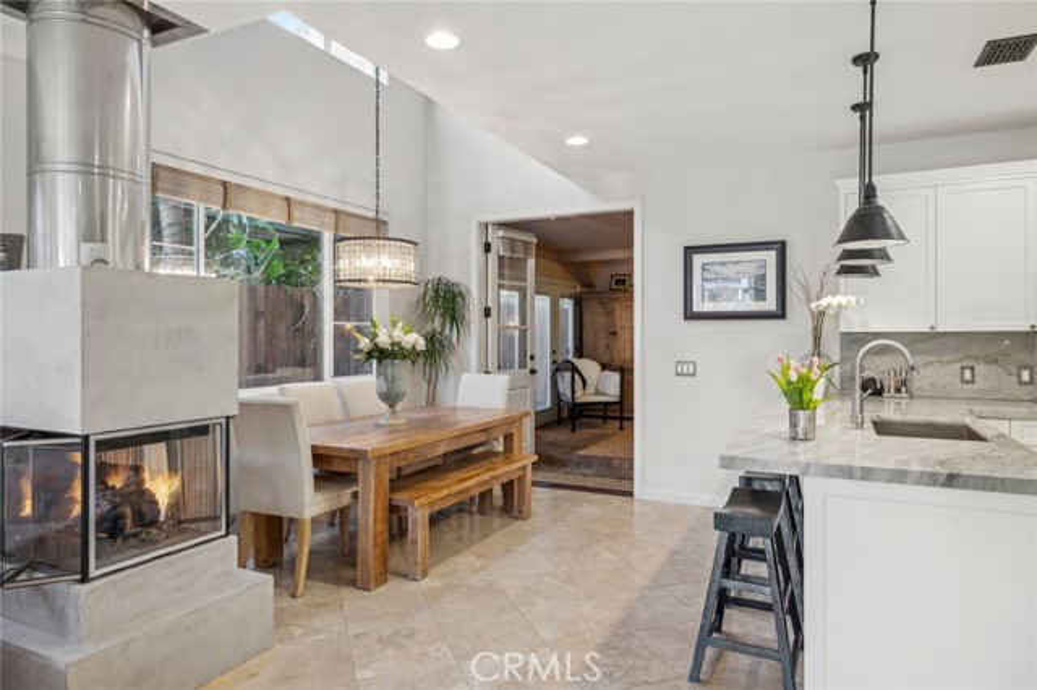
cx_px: 518
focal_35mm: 22
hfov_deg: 78.6
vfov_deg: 57.2
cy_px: 345
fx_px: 633
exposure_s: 1/5
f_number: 9
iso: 200
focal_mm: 22
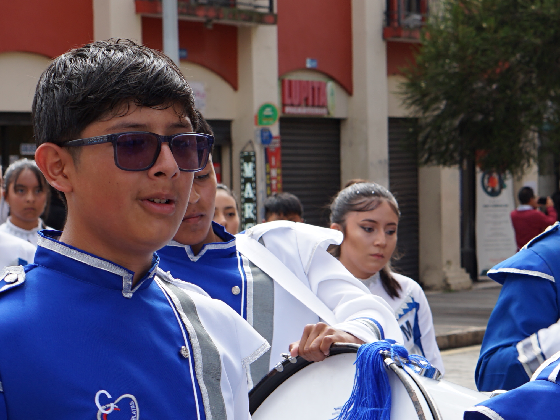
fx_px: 2265
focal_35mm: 140
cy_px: 287
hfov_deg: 14.0
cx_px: 448
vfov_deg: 10.6
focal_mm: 50
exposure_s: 1/160
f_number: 8
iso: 100
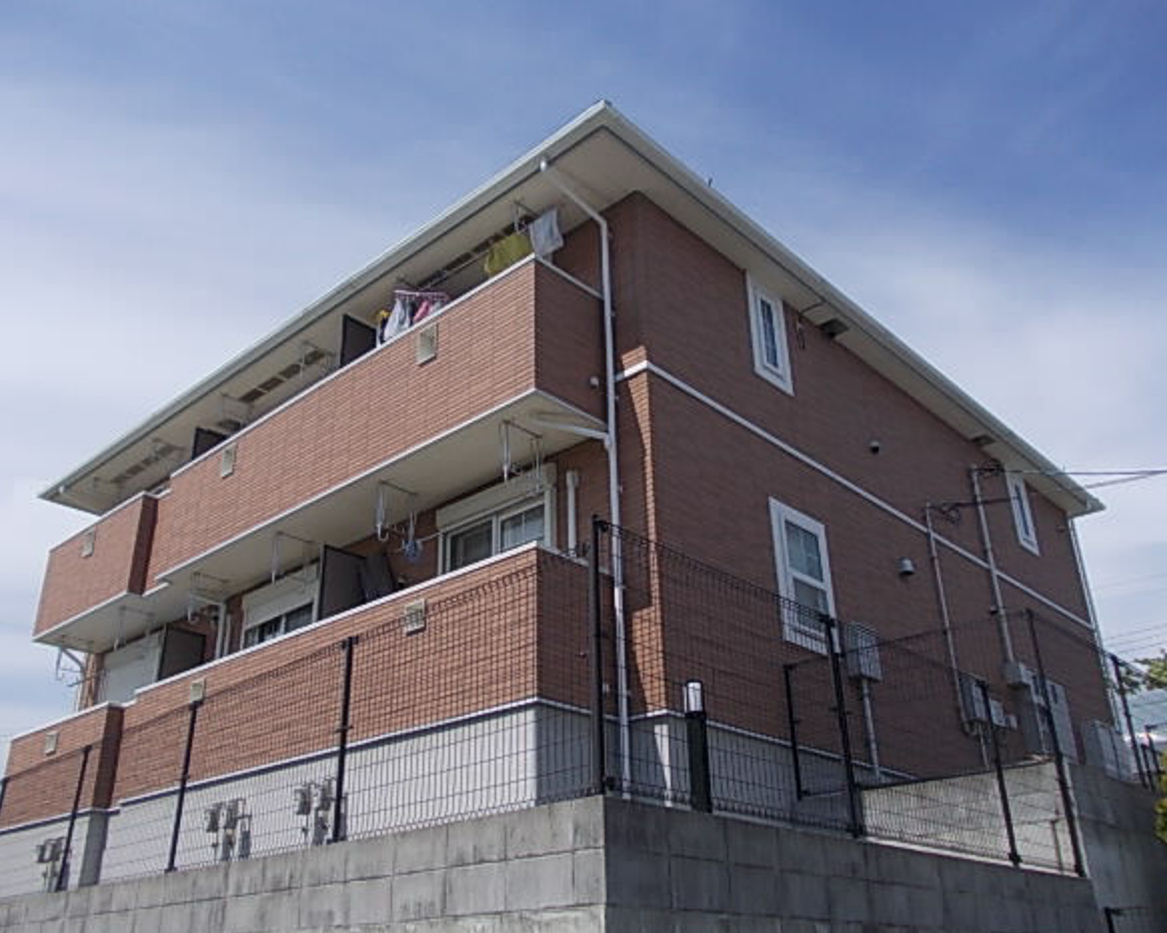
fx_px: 1036
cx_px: 542
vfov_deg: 48.5
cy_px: 477
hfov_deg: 58.7
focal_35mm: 30
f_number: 5.4
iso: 80
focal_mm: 4
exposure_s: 1/500
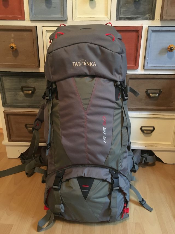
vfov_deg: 61.7
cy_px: 117
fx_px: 195
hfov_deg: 48.2
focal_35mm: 29
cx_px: 88
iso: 400
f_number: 2.2
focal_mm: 4.15
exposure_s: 1/17
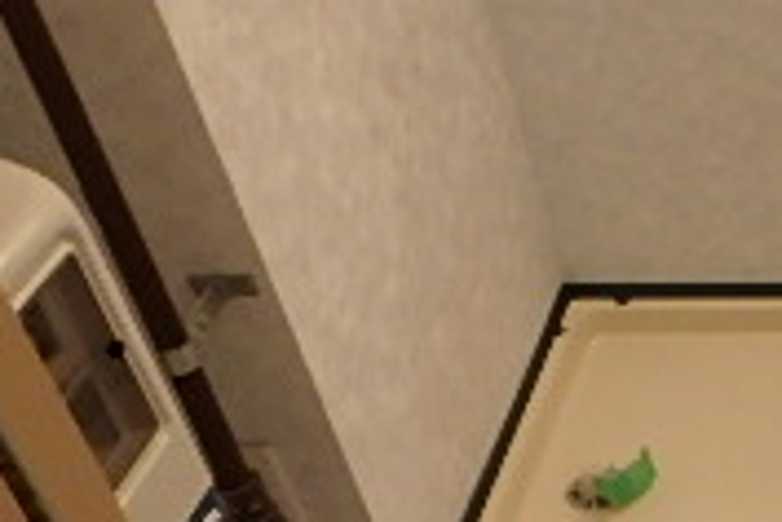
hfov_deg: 21.6
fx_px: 1716
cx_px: 1162
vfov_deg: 16.8
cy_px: 566
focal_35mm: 79
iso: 400
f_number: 3.5
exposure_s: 1/30
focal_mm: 3.7
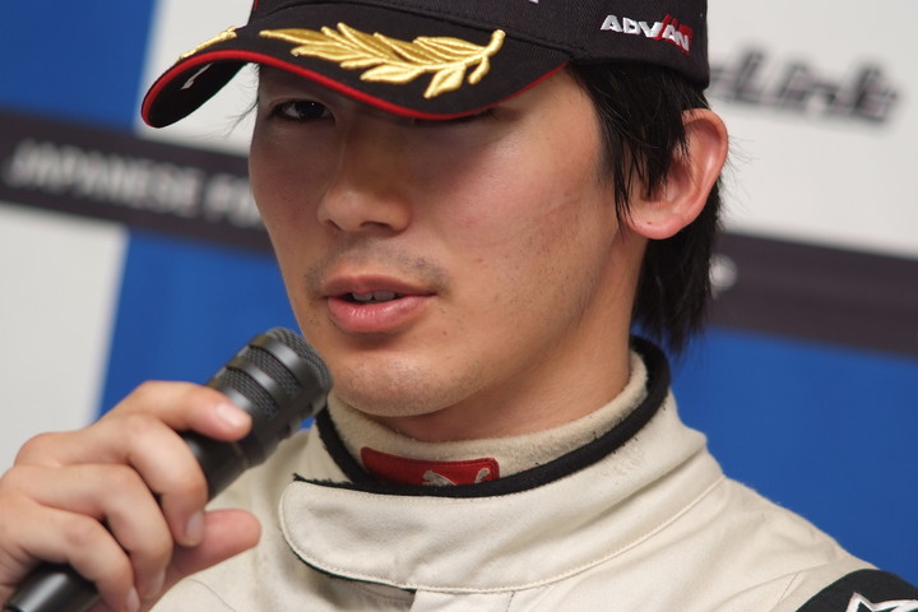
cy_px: 306
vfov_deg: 5.1
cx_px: 459
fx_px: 6884
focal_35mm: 270
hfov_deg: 7.6
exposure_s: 1/250
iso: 400
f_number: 2.8
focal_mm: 180
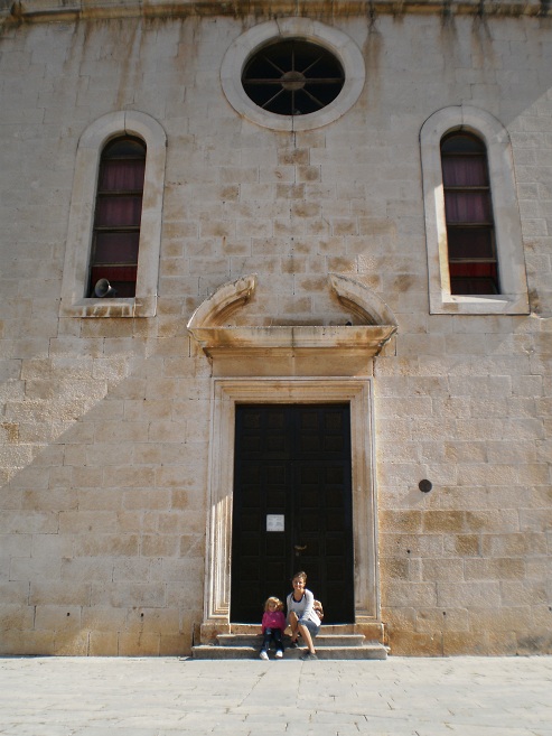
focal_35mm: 36
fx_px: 765
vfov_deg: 51.3
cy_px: 368
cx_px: 276
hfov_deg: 39.7
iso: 100
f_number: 4.6
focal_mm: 6.3
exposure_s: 1/640
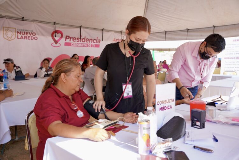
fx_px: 218
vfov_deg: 40.2
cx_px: 120
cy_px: 80
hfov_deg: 57.5
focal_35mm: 33
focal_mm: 32.8
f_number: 4
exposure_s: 1/200
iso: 200
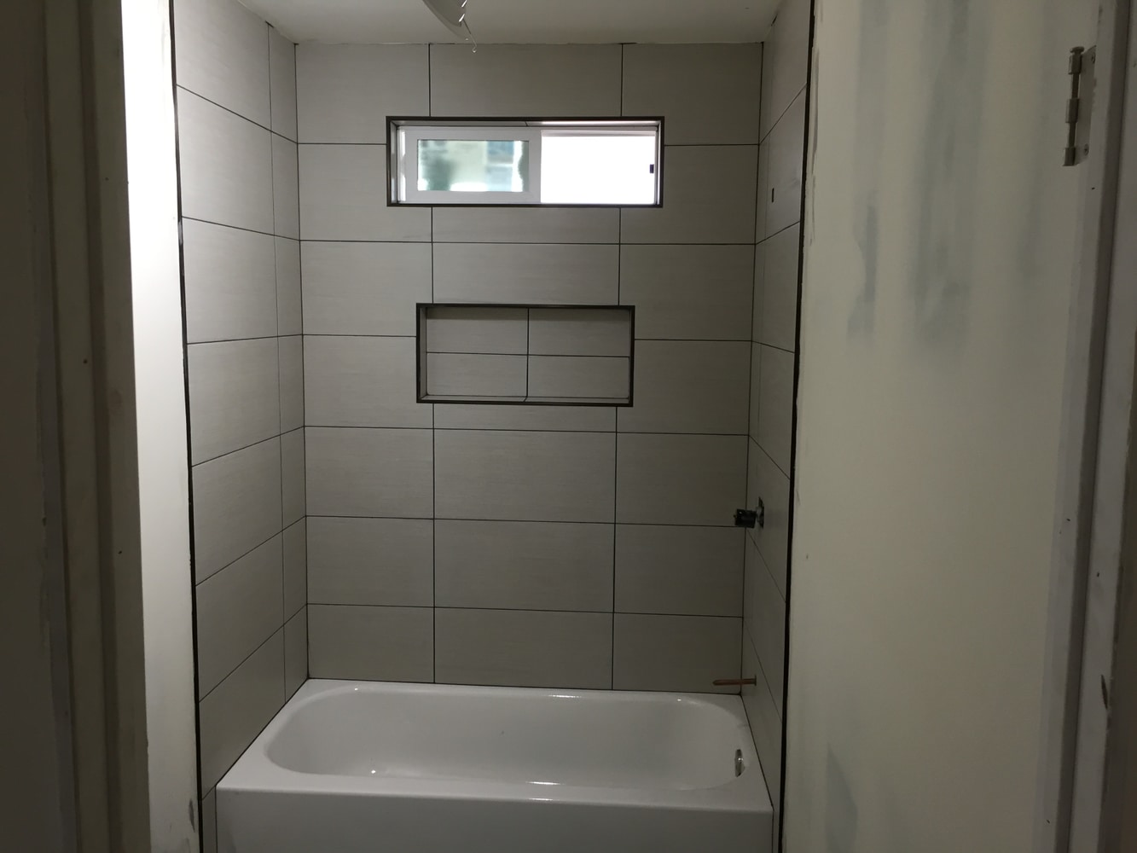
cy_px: 426
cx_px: 568
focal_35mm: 29
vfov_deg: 48.2
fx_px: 953
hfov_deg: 61.7
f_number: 2.2
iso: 64
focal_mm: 4.15
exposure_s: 1/30
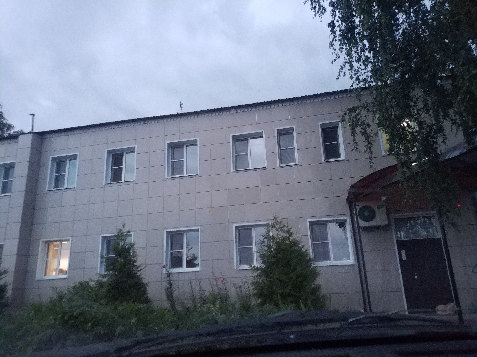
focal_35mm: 32
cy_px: 178
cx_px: 238
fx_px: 441
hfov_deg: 56.8
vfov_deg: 44.2
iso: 637
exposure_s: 1/17
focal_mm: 4.5
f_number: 2
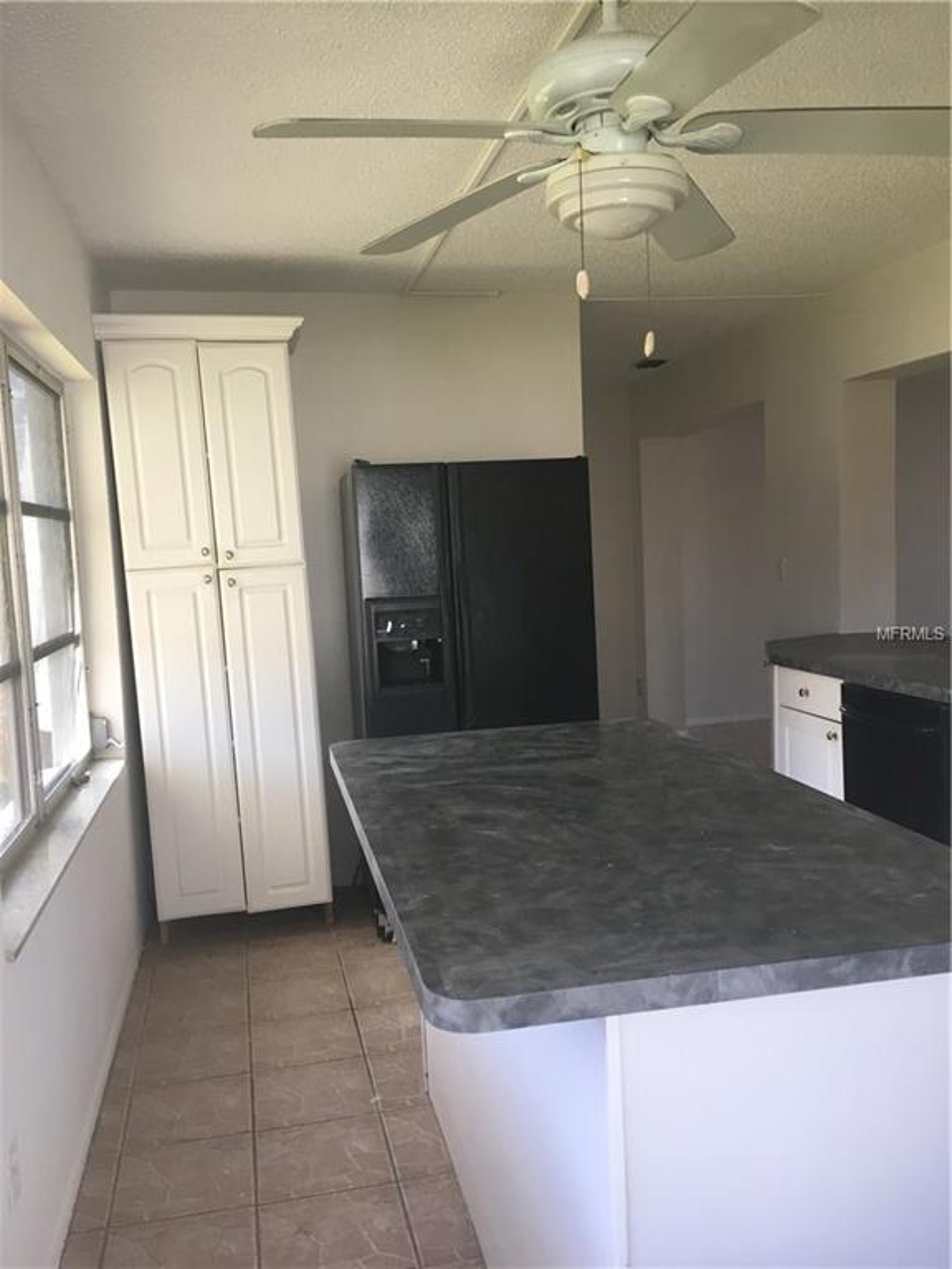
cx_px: 476
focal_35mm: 29
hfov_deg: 48.2
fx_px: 1063
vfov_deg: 61.7
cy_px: 634
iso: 25
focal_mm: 4.15
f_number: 2.2
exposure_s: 1/40
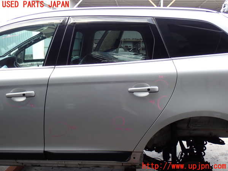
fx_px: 270
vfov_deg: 35.1
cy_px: 86
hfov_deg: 45.8
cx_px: 114
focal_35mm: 41
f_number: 4
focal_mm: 7.31
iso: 100
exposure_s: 1/100
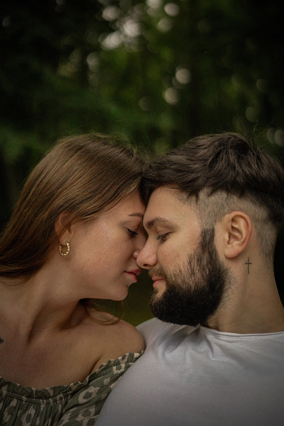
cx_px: 142
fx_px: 592
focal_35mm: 50
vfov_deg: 39.6
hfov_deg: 27.0
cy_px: 213
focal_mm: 50
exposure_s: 1/5000
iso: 12800
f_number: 1.8
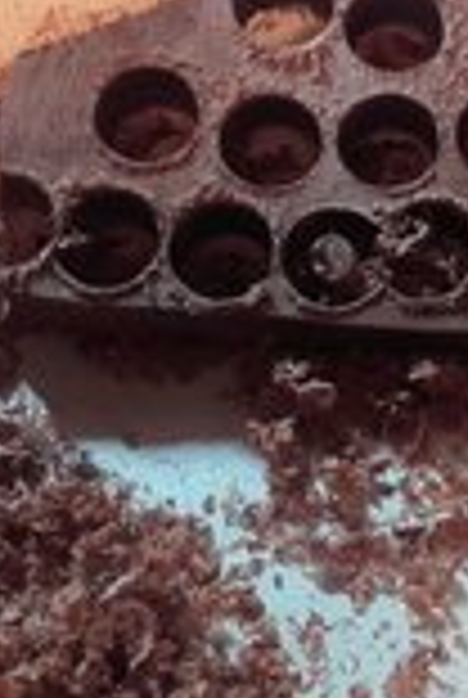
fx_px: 1611
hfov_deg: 16.2
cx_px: 482
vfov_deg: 23.7
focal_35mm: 83
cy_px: 635
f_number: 2.2
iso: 80
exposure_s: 1/33
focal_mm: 3.31
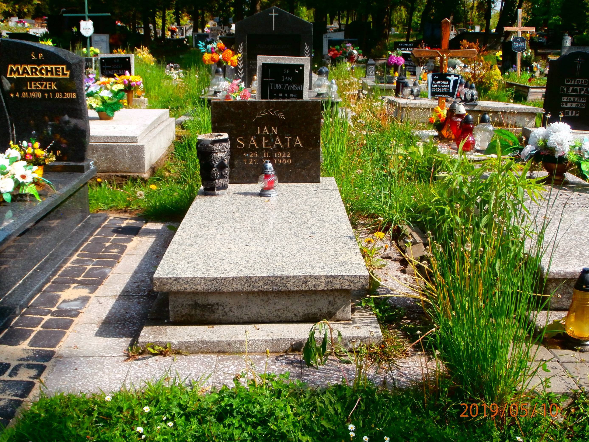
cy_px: 222
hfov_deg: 45.8
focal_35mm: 41
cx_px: 277
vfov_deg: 35.1
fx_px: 698
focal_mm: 6.67
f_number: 3.9
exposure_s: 1/640
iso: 100
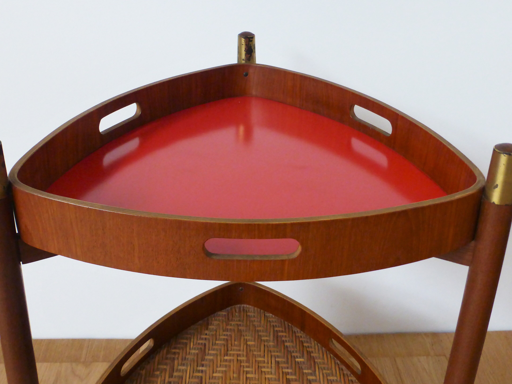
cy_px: 156
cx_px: 245
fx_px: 562
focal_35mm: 38
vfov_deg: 37.6
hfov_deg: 49.0
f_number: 3.6
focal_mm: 5.4
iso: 400
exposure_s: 1/30
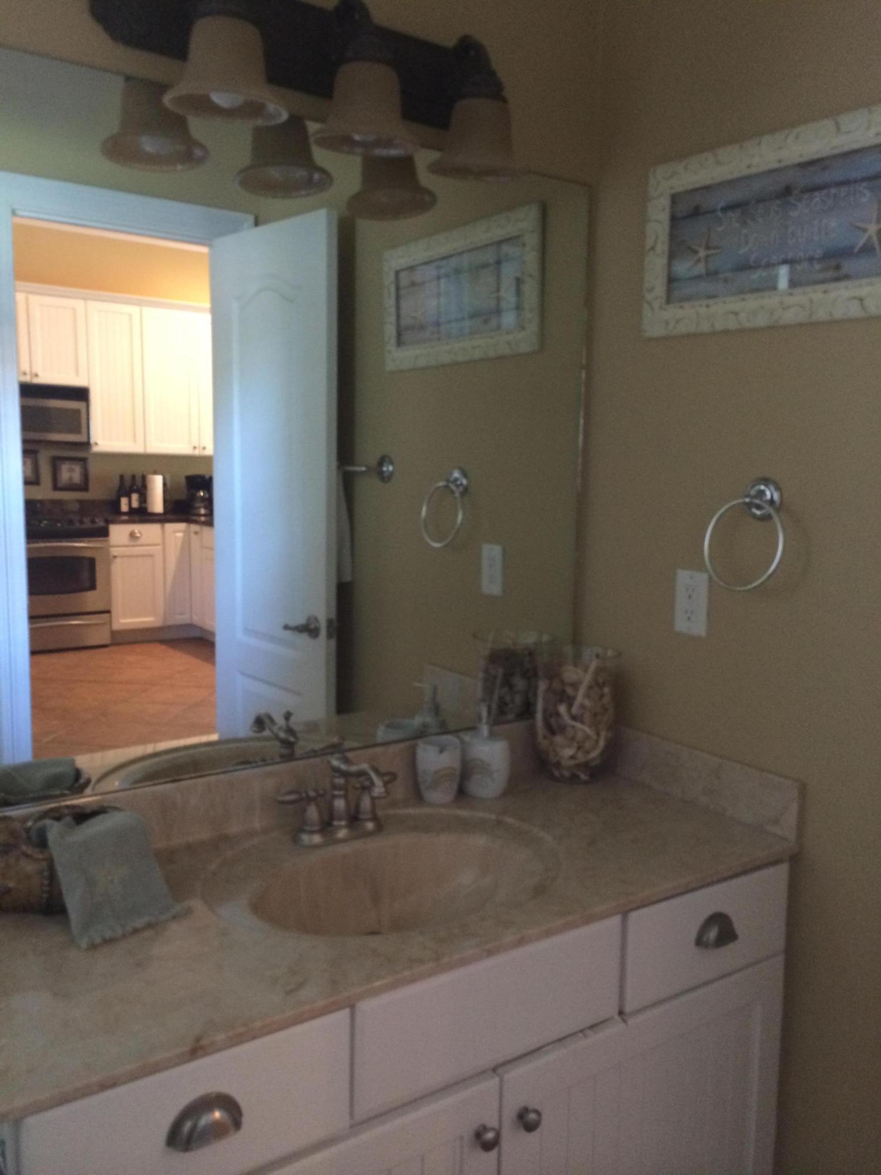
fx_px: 1018
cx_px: 440
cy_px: 588
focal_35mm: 30
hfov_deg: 46.8
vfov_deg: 60.0
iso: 320
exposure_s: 1/17
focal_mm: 4.12
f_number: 2.2
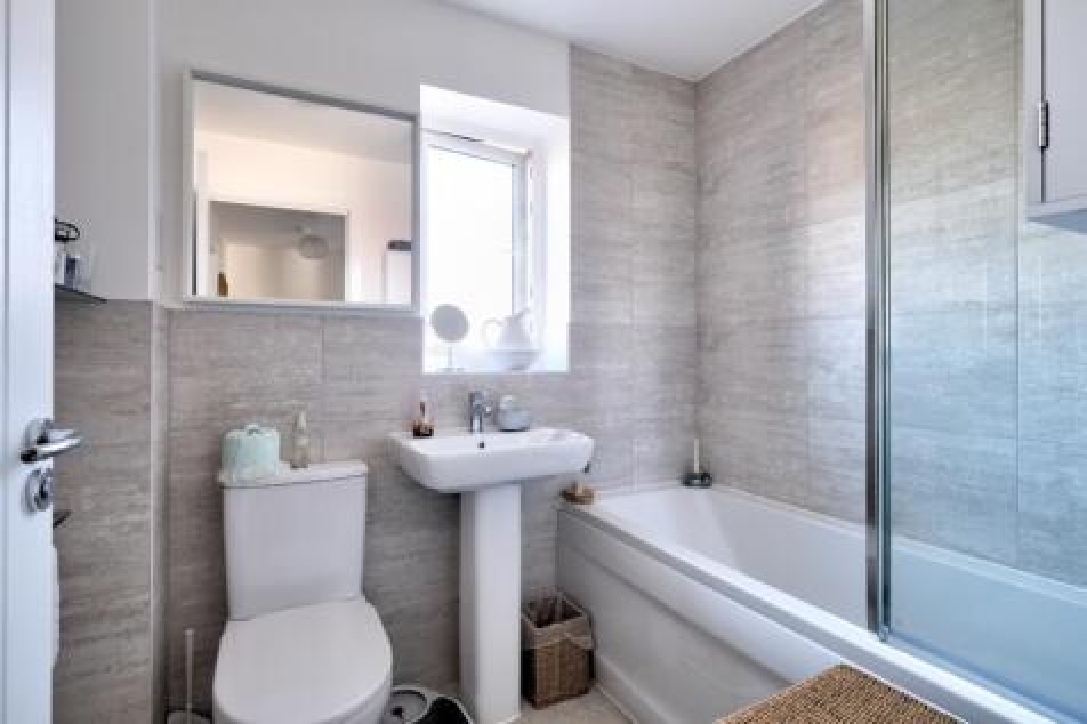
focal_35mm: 16
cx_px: 544
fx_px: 483
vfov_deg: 73.7
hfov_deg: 96.8
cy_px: 362
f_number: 4
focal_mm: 10.5
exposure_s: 1/15
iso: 500
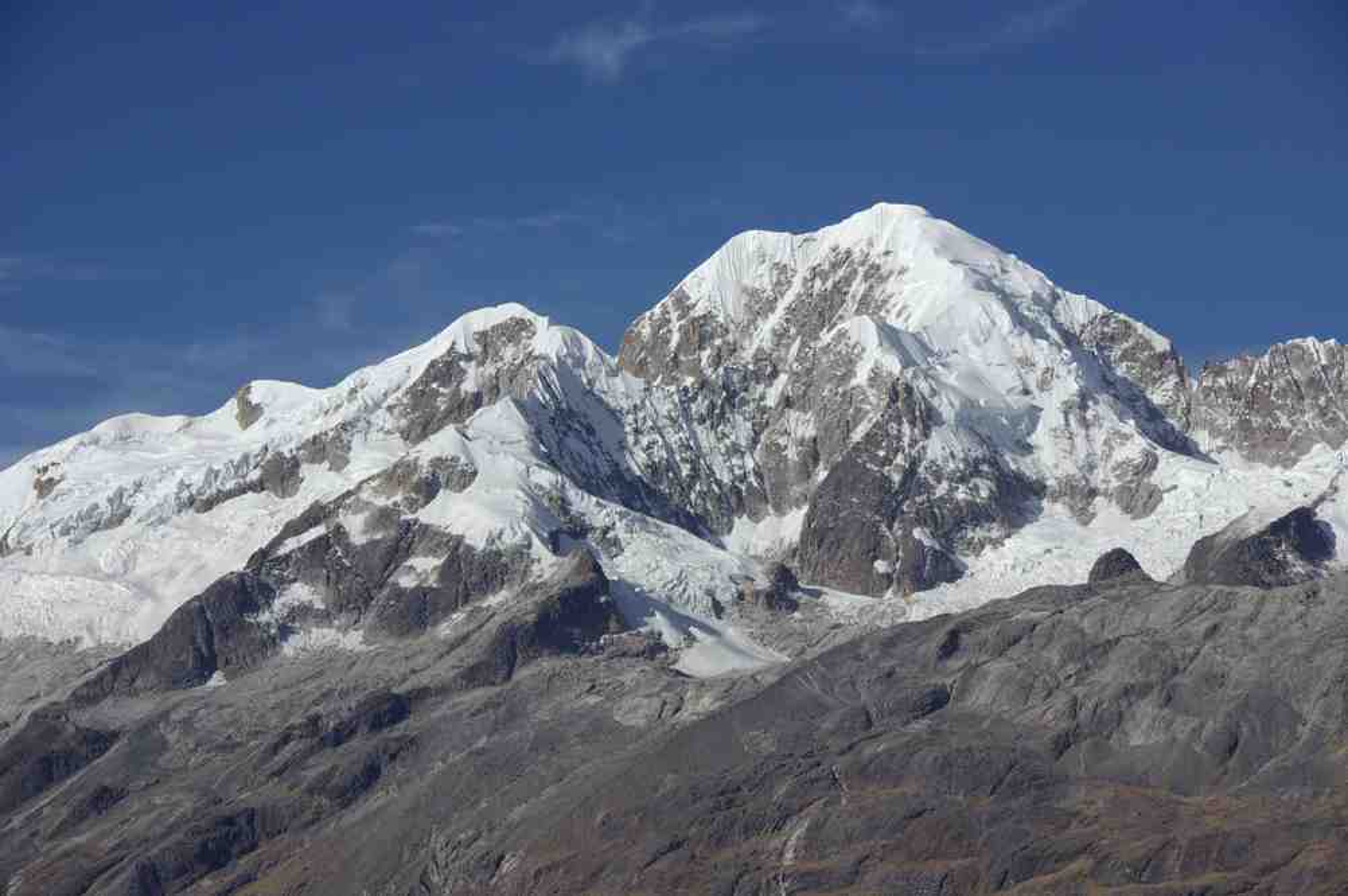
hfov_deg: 16.1
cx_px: 674
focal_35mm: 128
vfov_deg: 10.7
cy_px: 448
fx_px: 4769
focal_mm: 85
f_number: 9.5
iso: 100
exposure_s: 1/250
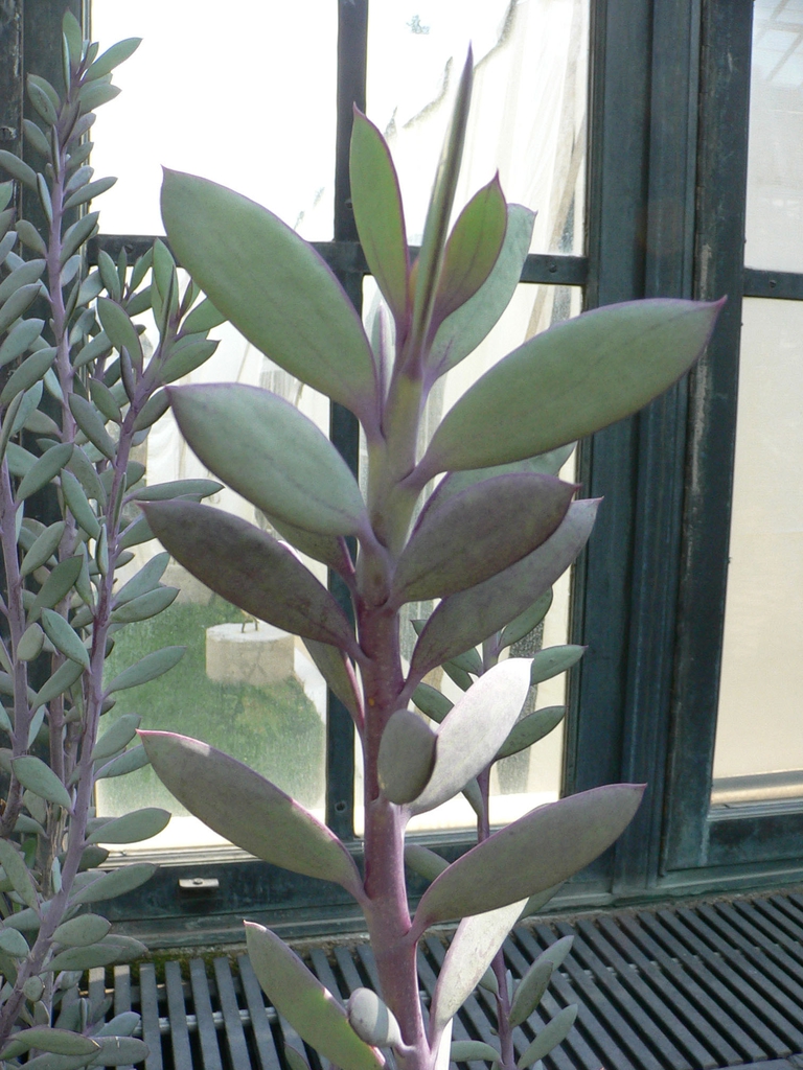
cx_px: 402
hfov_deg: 40.7
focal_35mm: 35
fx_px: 1083
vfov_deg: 52.6
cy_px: 535
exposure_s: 1/125
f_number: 4
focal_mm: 4.6
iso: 100
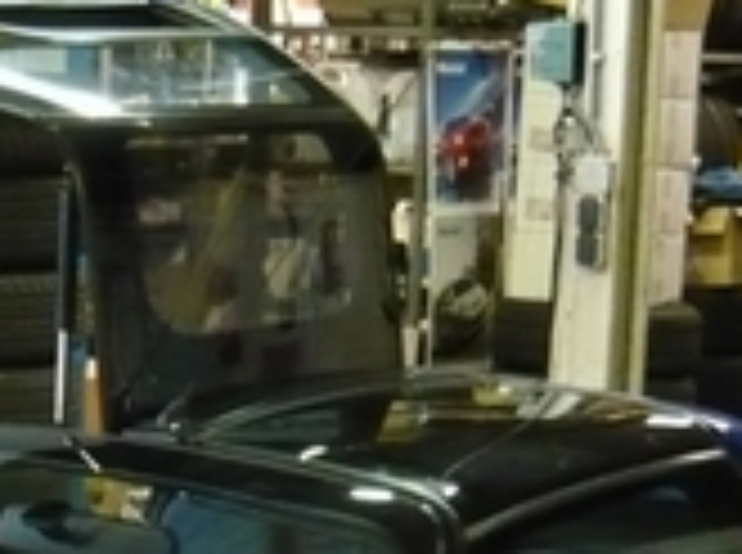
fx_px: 2567
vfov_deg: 11.7
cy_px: 840
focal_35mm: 120
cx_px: -58
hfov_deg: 16.0
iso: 800
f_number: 2.8
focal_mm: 5.5
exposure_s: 1/20
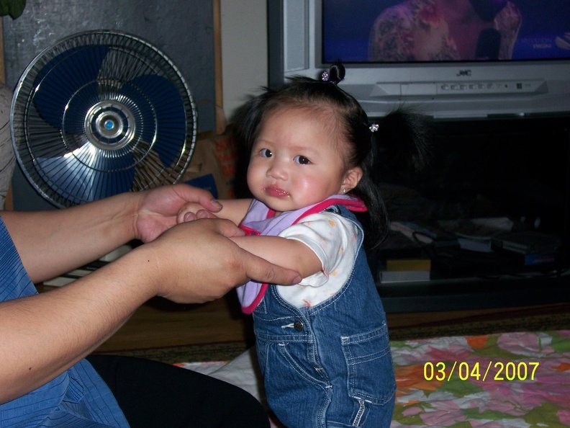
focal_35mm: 70
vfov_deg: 21.0
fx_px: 1153
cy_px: 214
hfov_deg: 27.8
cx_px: 285
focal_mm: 11.6
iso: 100
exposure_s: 1/100
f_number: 3.8
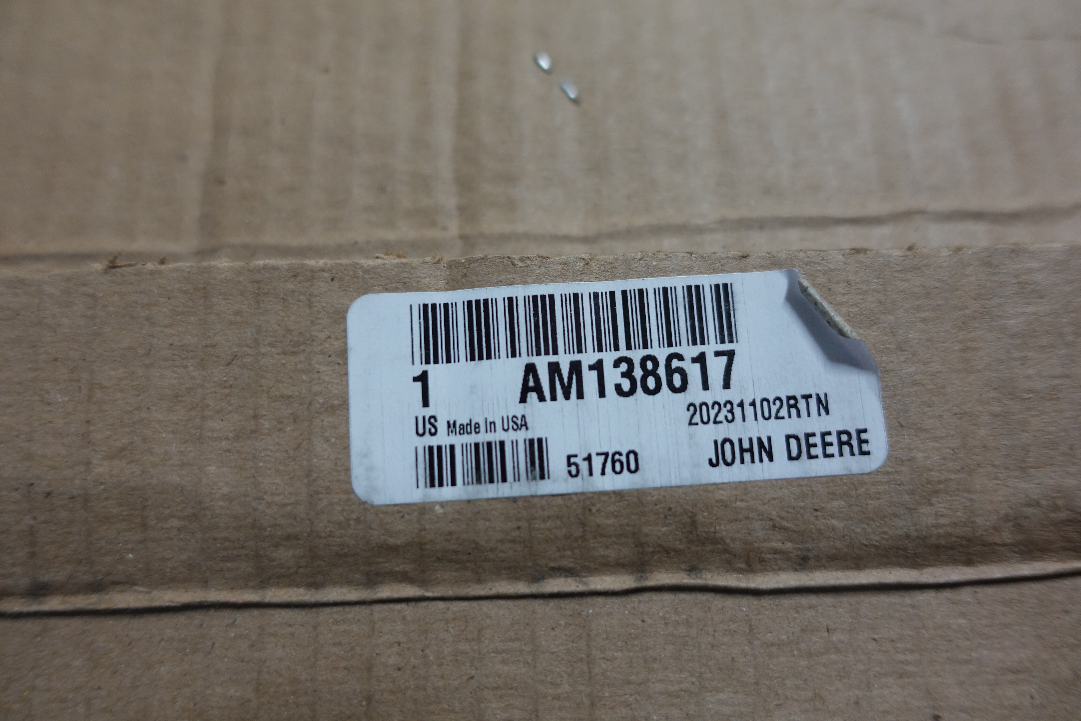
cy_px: 360
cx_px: 540
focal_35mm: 24
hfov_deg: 73.7
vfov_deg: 53.1
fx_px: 721
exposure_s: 1/30
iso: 320
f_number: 1.8
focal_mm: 8.8
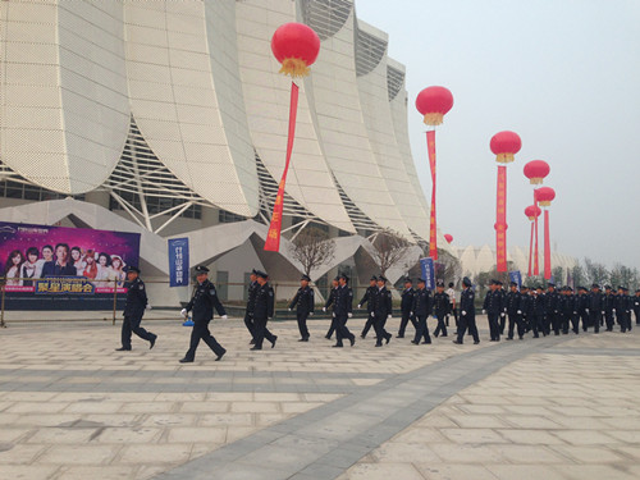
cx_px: 320
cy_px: 240
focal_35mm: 33
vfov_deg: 42.9
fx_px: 610
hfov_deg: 55.4
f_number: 2.4
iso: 50
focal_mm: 4.12
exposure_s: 1/285
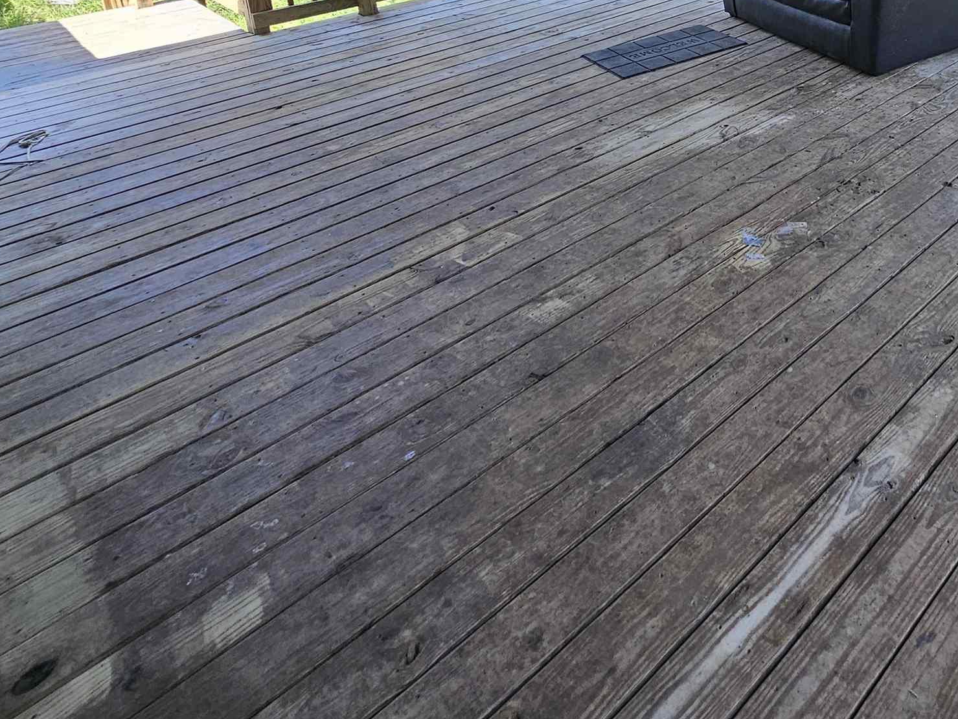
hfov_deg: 59.7
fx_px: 747
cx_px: 777
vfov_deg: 43.3
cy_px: -16
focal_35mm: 27
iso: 50
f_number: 2.2
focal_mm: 2.2
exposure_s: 1/183
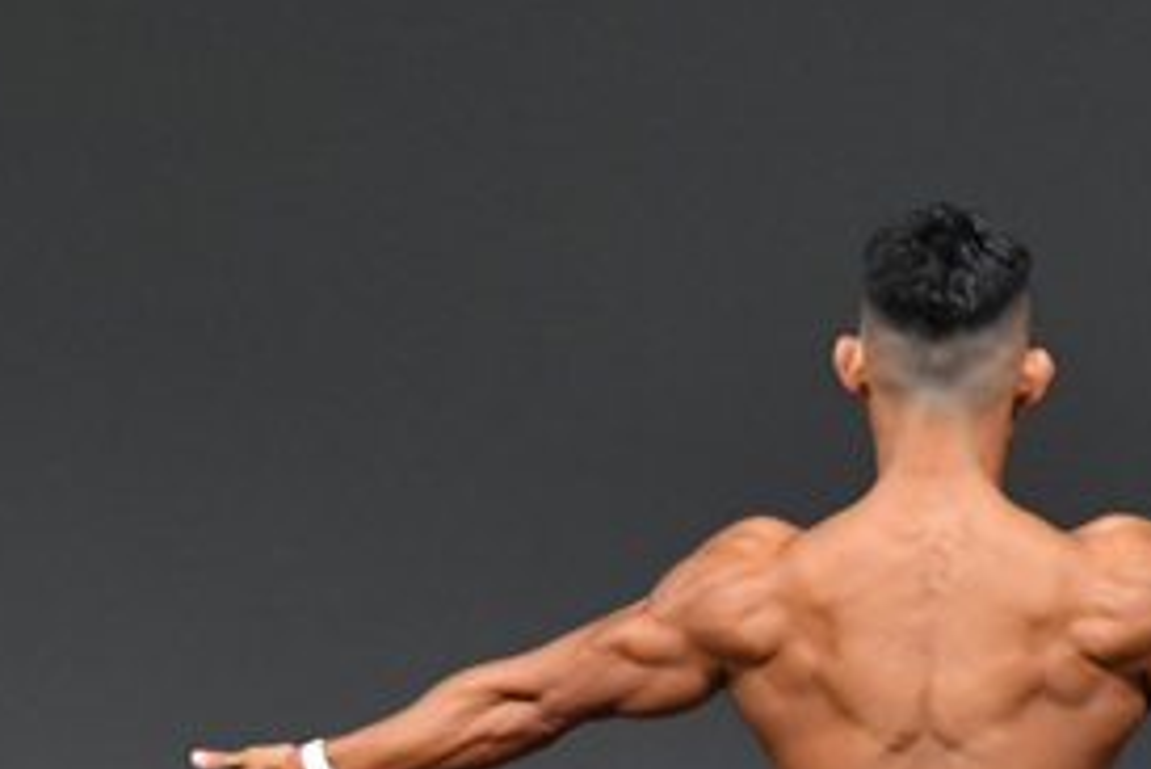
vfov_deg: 1.4
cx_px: 825
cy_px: 1000
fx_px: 31188
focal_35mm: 975
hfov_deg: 2.1
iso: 4000
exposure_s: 1/400
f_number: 5.6
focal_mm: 230
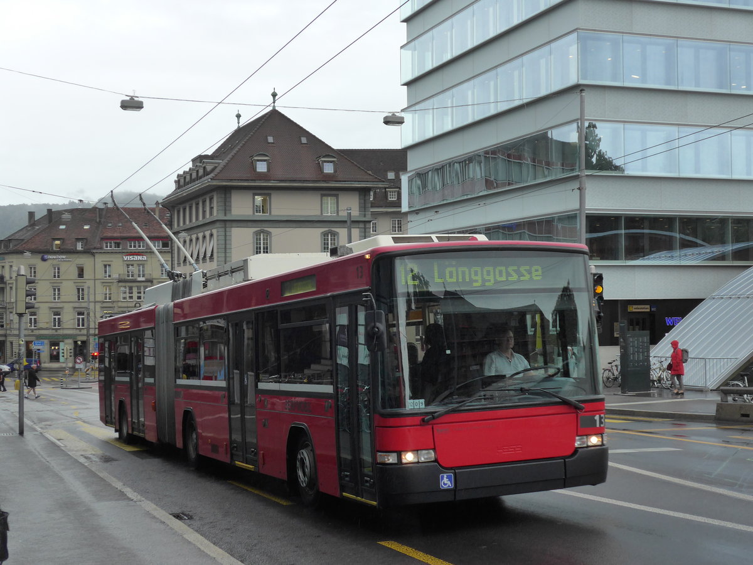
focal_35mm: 52
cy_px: 282
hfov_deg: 36.8
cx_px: 376
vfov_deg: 28.0
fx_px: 1131
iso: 250
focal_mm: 10.7
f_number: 3.3
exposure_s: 1/250
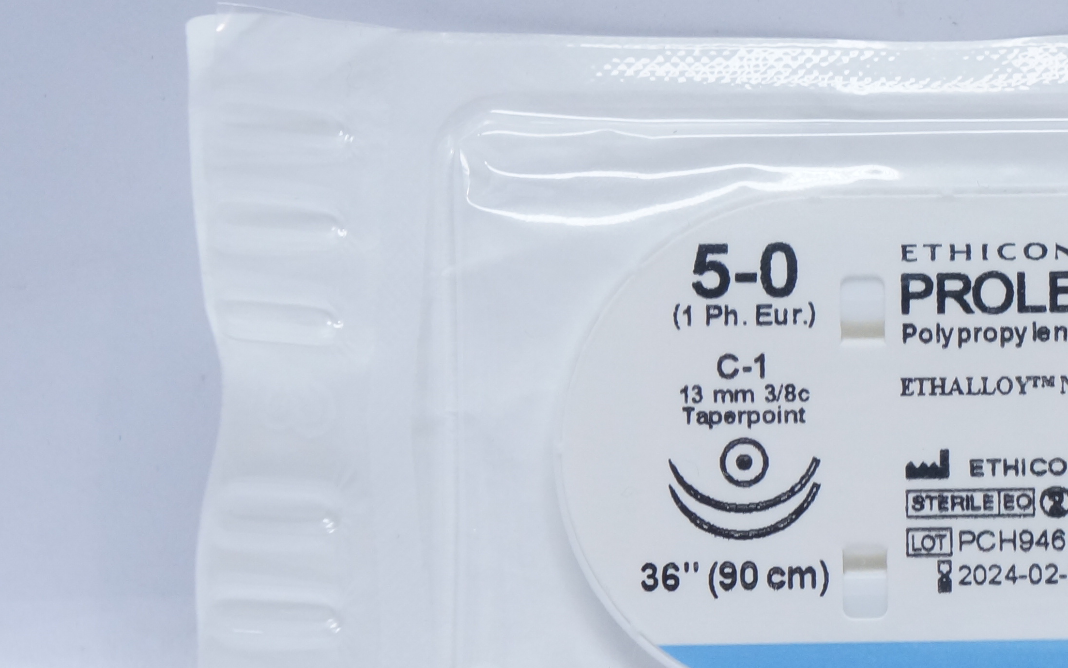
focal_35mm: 136
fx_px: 3959
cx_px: 1160
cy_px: 371
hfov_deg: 15.0
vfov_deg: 9.6
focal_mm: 40
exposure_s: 1/60
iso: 800
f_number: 7.1
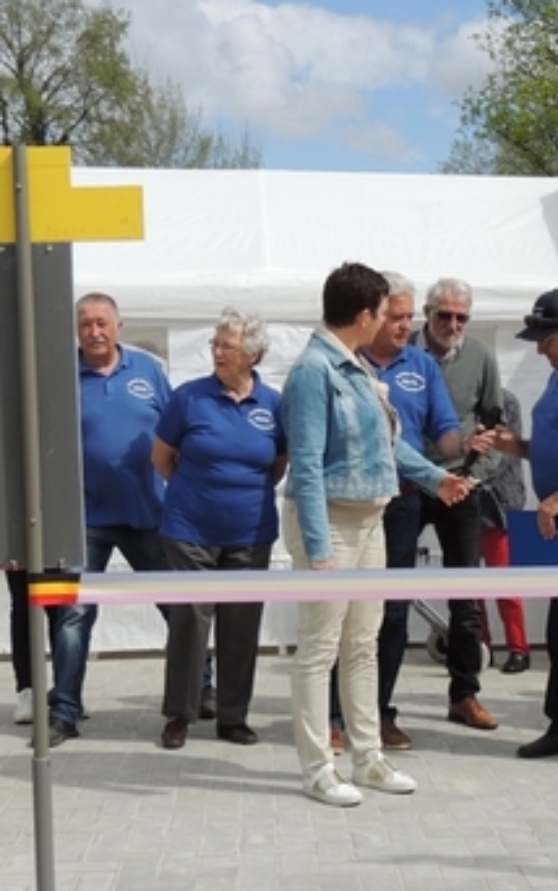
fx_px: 1580
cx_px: 464
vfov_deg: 31.4
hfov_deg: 19.8
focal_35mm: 65
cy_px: 563
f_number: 3.3
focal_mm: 6.2
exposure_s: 1/1250
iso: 100
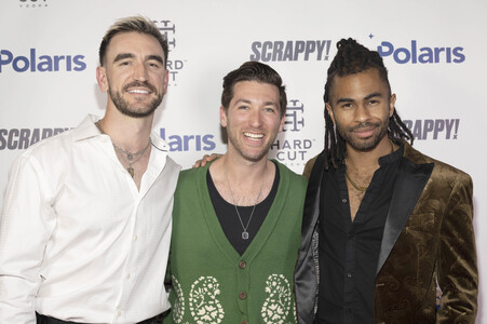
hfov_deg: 43.6
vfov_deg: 29.8
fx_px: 608
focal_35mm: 45
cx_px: 244
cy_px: 162
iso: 800
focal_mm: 45
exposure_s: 1/200
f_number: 5
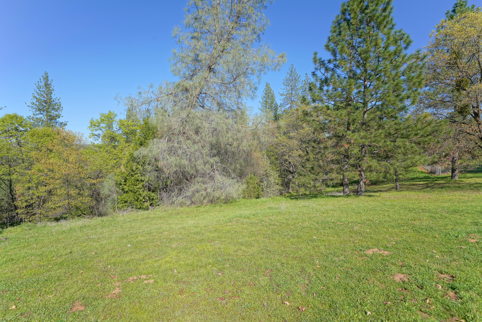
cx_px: 241
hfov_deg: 86.9
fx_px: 254
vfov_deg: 64.6
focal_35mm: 19
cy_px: 161
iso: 100
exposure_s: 1/200
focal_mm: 19
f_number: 7.1
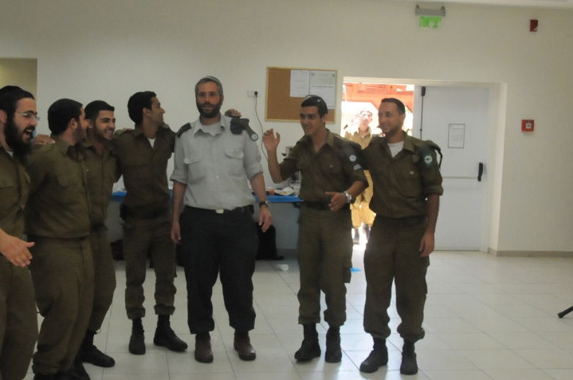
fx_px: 747
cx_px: 221
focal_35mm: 47
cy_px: 163
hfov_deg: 41.7
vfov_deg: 28.5
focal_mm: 22
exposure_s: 1/200
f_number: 9
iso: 3200
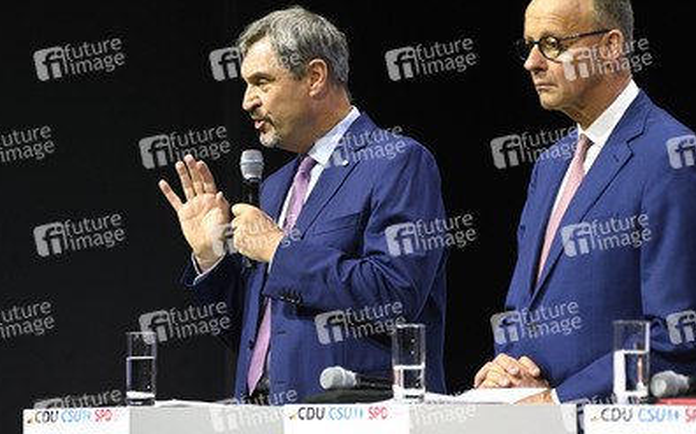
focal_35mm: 232
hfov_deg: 9.0
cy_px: 192
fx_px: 4398
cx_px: 384
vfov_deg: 5.7
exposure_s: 1/500
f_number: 4
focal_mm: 200
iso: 2500
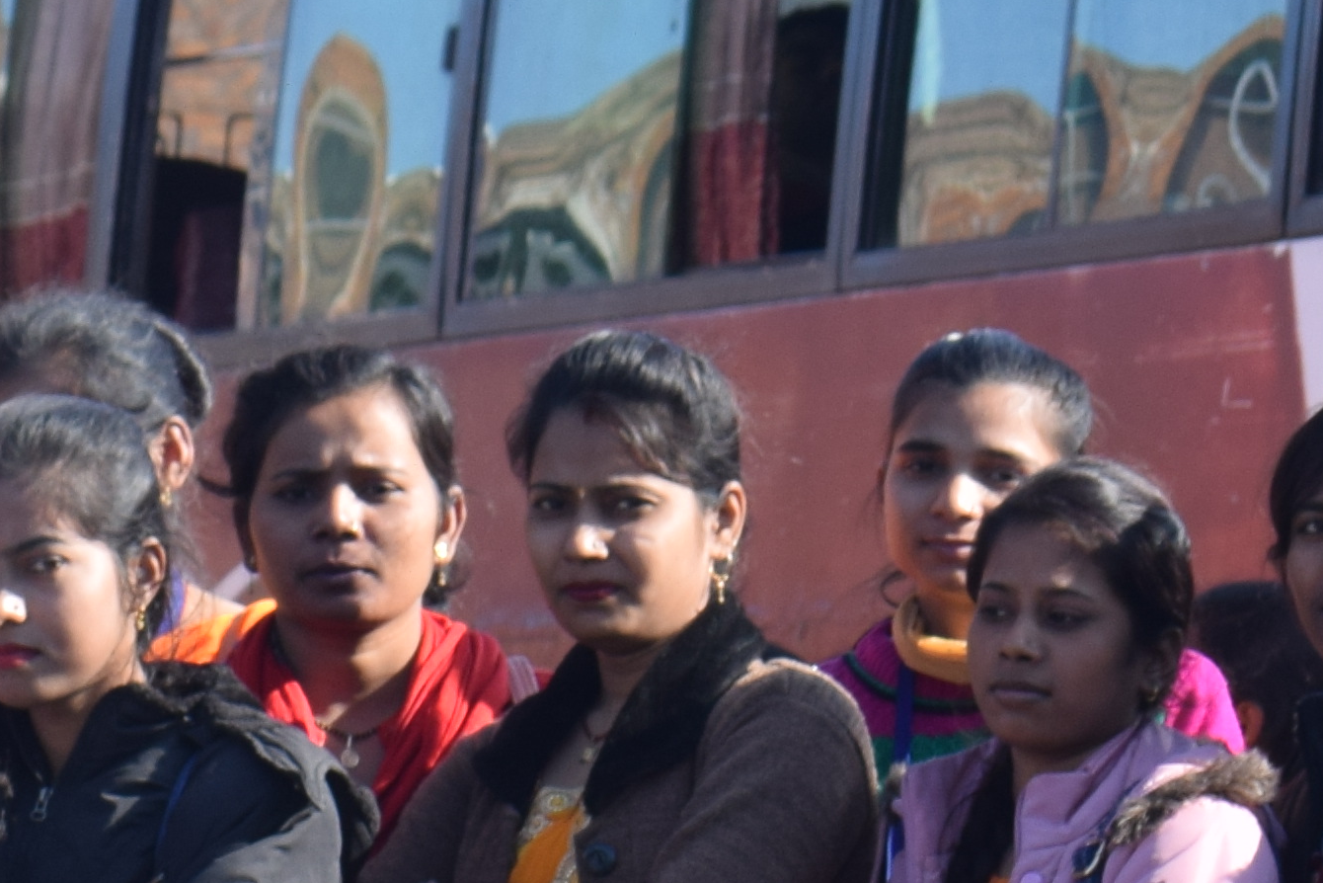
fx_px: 17275
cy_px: 1480
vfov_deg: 2.9
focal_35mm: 470
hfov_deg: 4.3
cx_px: -1104
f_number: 8
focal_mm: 70
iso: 200
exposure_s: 1/250
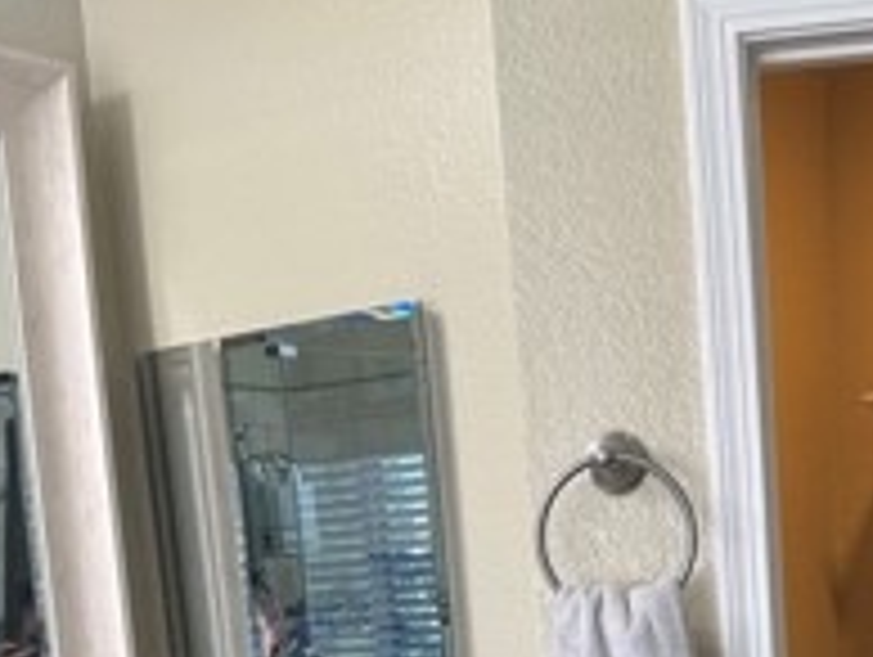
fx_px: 1995
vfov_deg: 17.2
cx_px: 657
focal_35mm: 79
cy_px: 922
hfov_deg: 24.4
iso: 100
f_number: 1.78
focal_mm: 6.76
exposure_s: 1/120
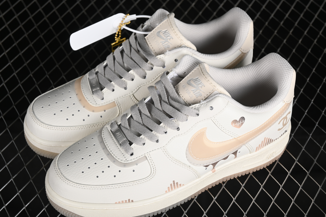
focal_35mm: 72
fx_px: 652
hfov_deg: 28.1
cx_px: 163
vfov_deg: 18.9
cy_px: 108
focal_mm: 48
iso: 160
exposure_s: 1/160
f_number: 7.1
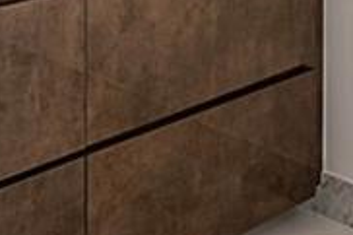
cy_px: -286
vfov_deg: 12.6
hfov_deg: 20.8
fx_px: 882
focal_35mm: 90
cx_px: -93
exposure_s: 1/640
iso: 320
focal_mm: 16
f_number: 5
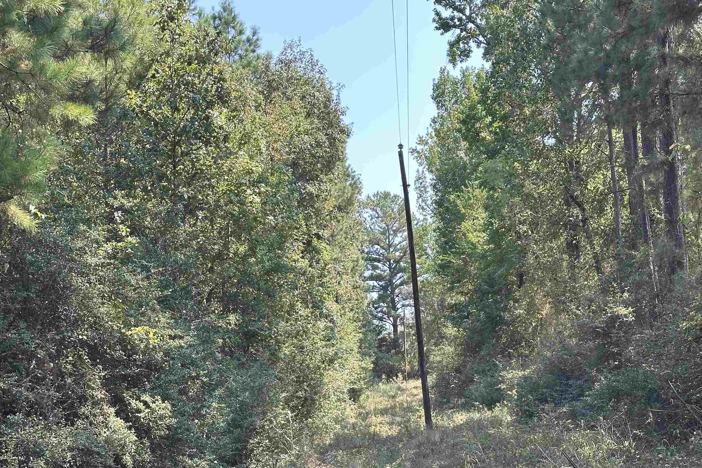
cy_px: 297
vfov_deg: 22.6
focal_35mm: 60
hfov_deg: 33.4
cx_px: 394
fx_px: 1170
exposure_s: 1/508
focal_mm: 6.86
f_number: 1.78
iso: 64
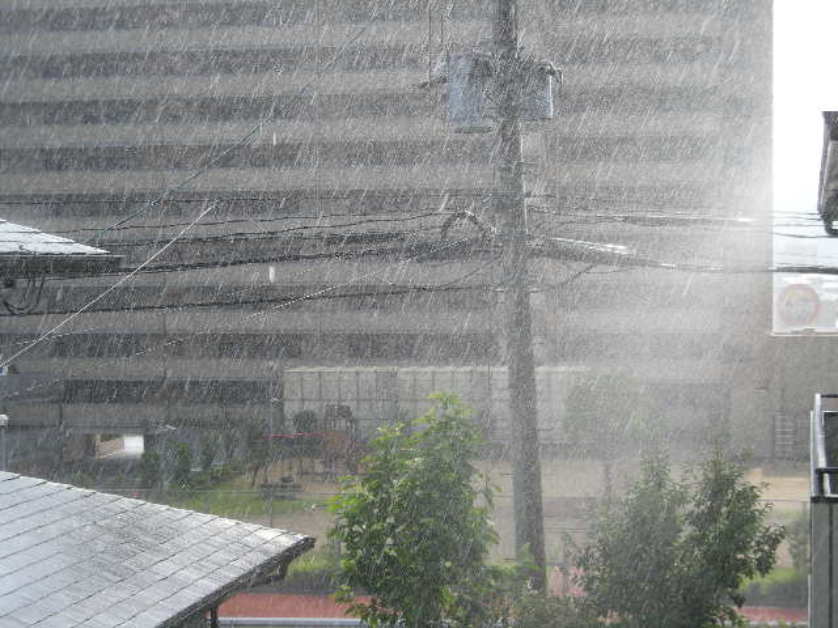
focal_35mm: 76
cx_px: 419
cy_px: 314
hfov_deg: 25.7
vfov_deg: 19.4
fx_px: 1840
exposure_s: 1/253
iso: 50
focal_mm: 12.3
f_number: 3.9
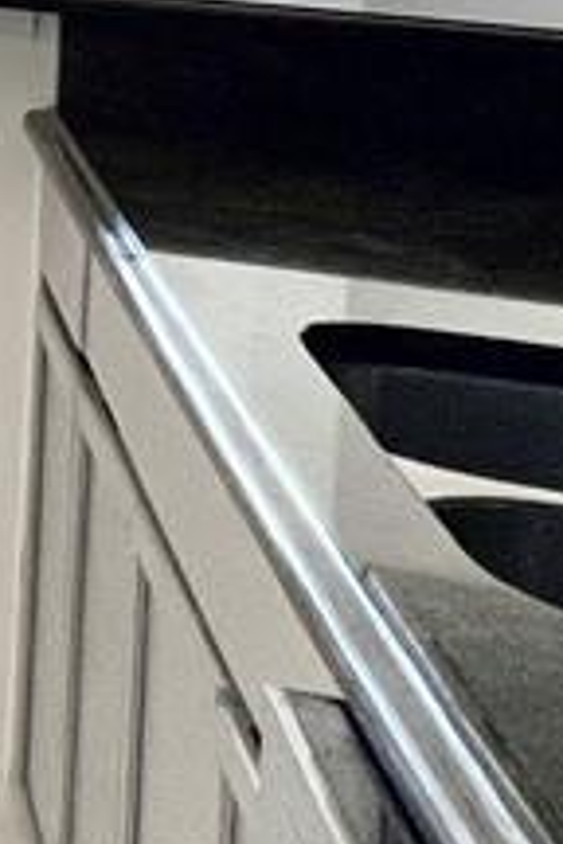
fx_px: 2346
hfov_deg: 7.8
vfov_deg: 18.5
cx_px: -1787
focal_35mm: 100
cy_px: -356
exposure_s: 1/120
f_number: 1.8
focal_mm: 1.57
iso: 125
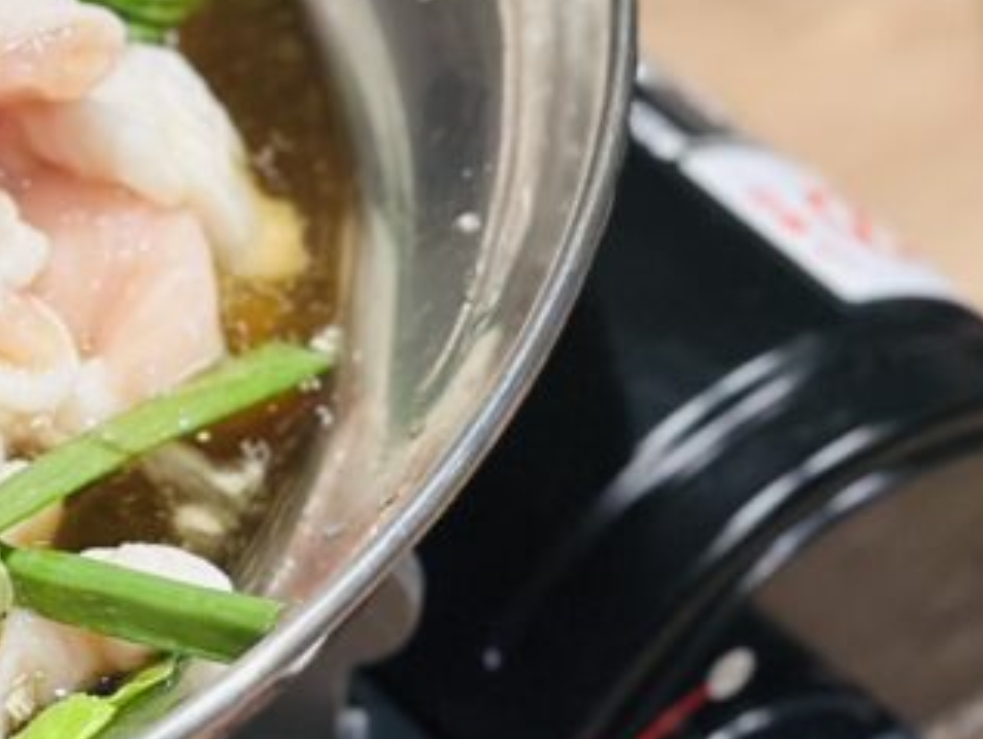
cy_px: 77
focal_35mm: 193
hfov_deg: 9.8
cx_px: -662
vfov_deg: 7.7
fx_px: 5485
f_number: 1.78
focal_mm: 6.86
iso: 320
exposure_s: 1/60
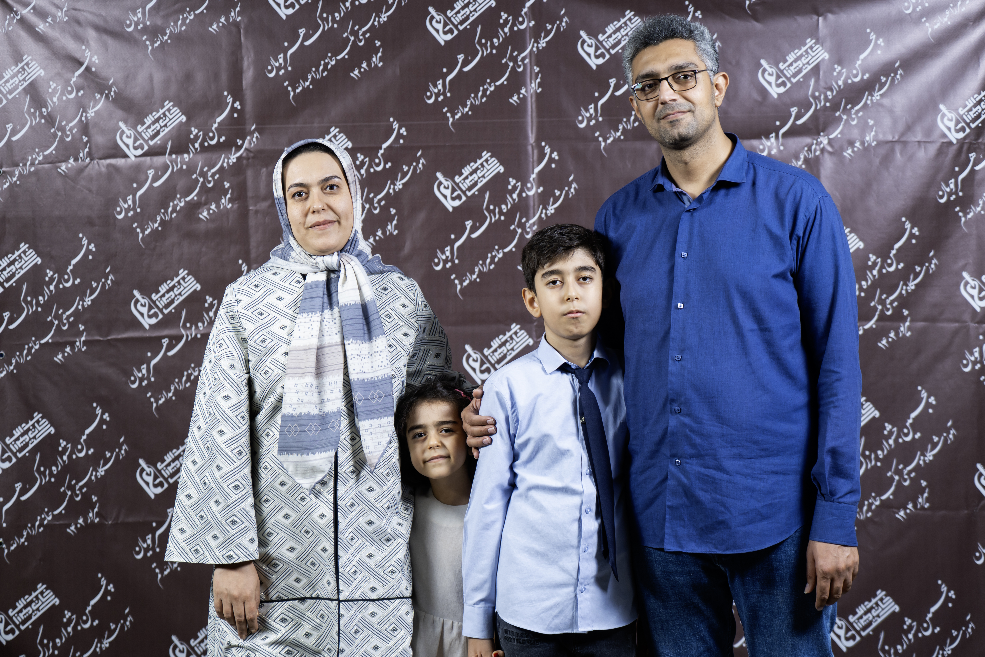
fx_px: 1888
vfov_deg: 19.7
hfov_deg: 29.2
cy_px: 328
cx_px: 492
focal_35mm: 69
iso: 320
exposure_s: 1/125
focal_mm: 69
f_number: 4
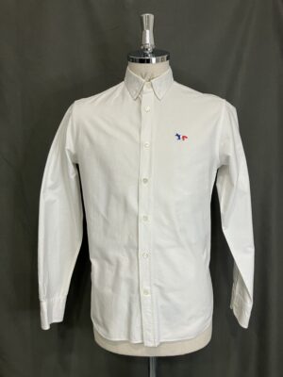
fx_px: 305
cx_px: 142
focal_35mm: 28
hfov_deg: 49.7
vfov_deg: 63.4
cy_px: 188
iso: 40
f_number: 1.8
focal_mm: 3.99
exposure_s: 1/50
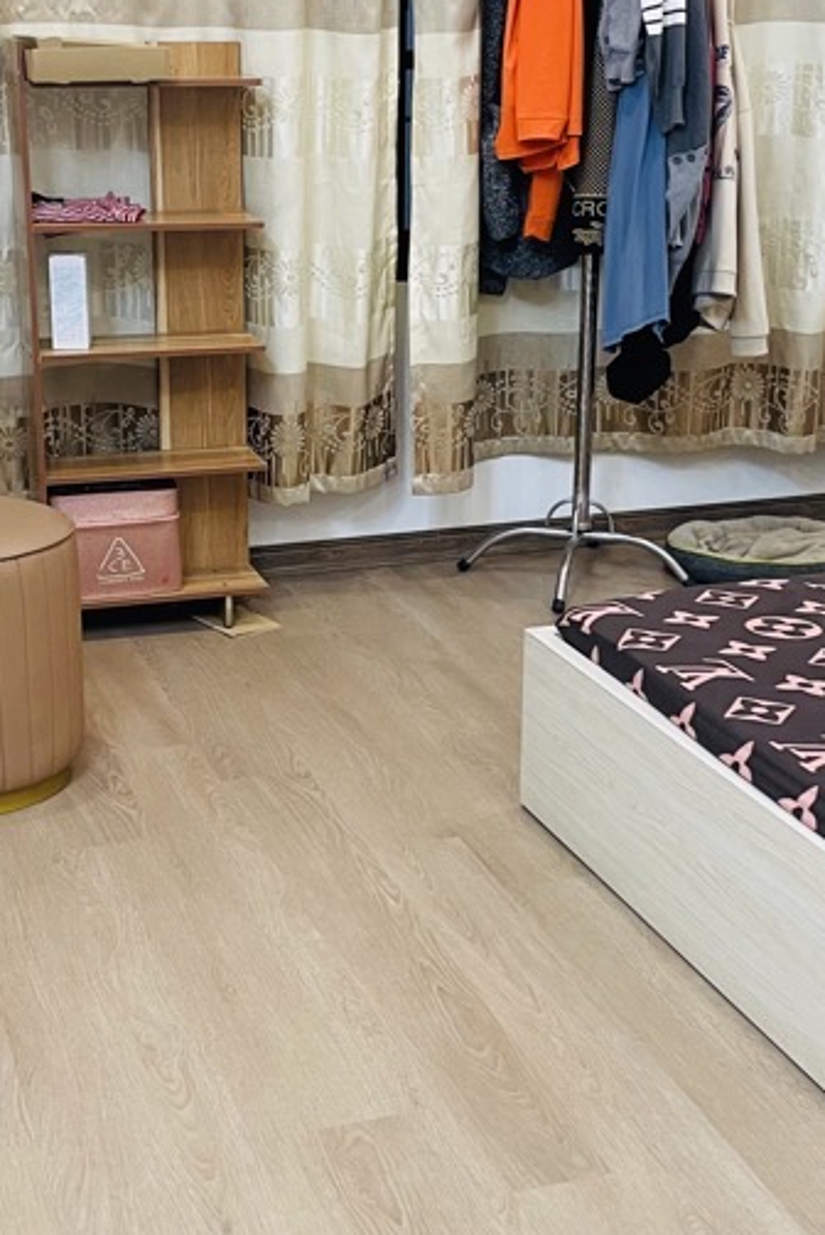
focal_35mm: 55
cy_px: 557
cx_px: 381
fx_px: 1888
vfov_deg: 36.2
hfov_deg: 24.6
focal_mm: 4.2
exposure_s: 1/50
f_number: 1.6
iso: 80
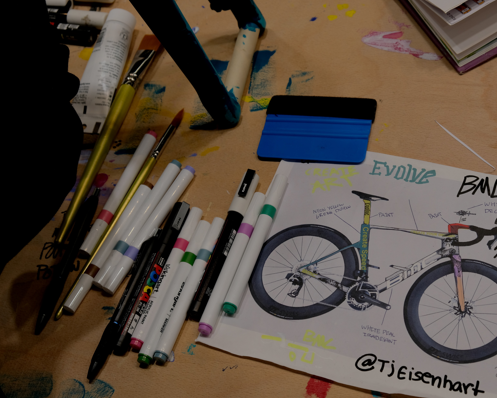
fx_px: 1000
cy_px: 199
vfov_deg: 22.5
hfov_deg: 27.8
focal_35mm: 68
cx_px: 300
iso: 400
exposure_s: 1/140
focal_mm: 39
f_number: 5.6
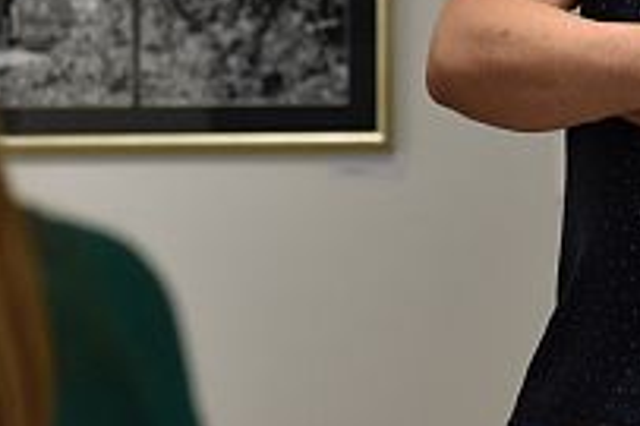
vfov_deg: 2.2
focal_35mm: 615
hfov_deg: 3.4
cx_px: 530
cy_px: -80
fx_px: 10924
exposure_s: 1/125
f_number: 4.8
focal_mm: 130
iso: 900
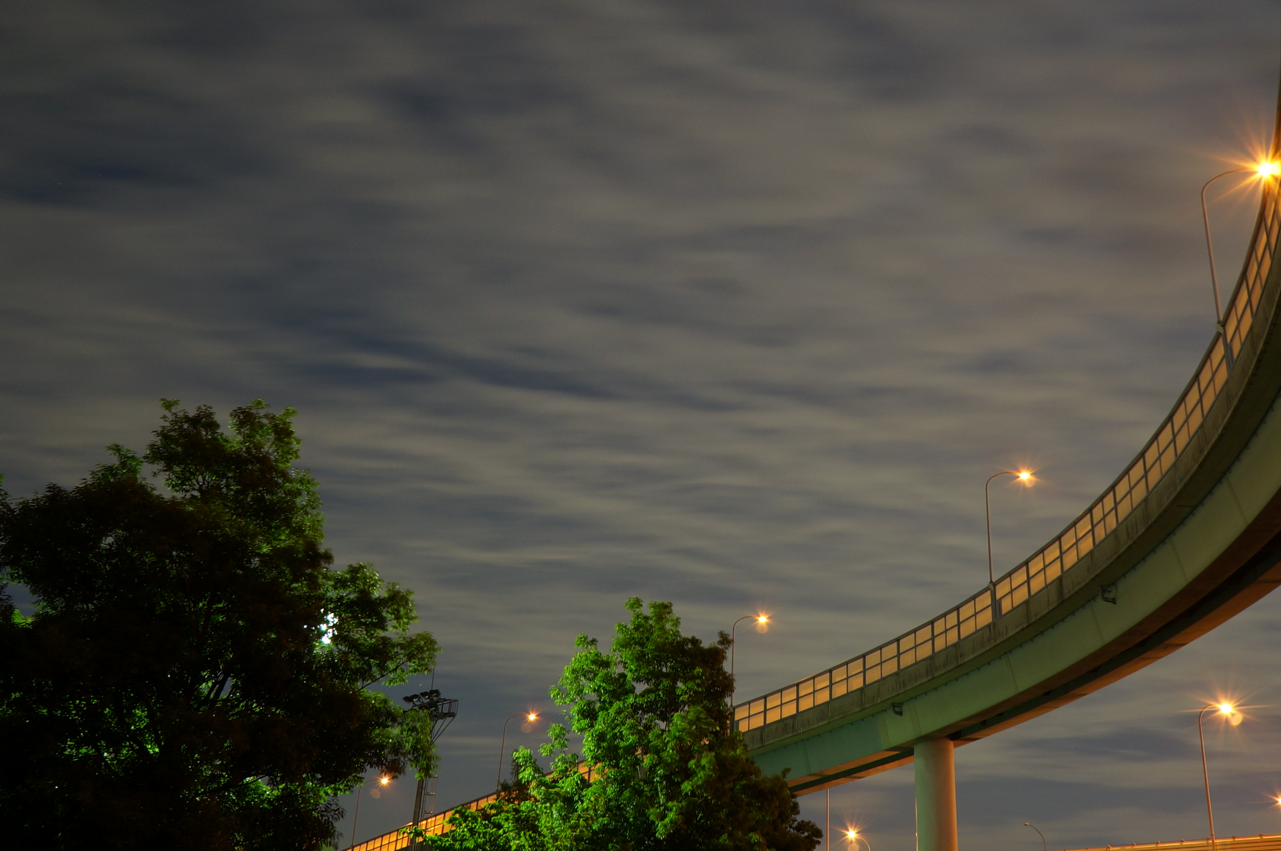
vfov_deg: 34.7
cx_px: 802
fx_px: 1351
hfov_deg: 50.2
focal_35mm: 38
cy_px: 284
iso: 200
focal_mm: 16
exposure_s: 20
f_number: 5.6
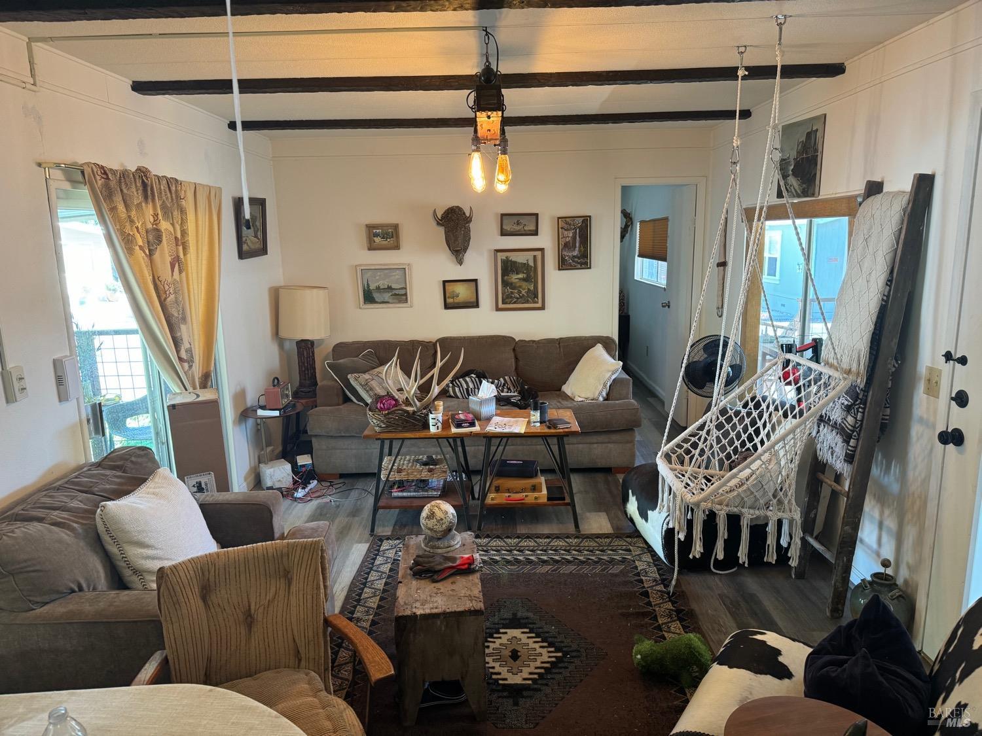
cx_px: 491
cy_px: 368
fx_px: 681
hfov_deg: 71.6
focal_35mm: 24
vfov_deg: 56.8
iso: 200
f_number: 1.78
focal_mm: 6.76
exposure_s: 1/60
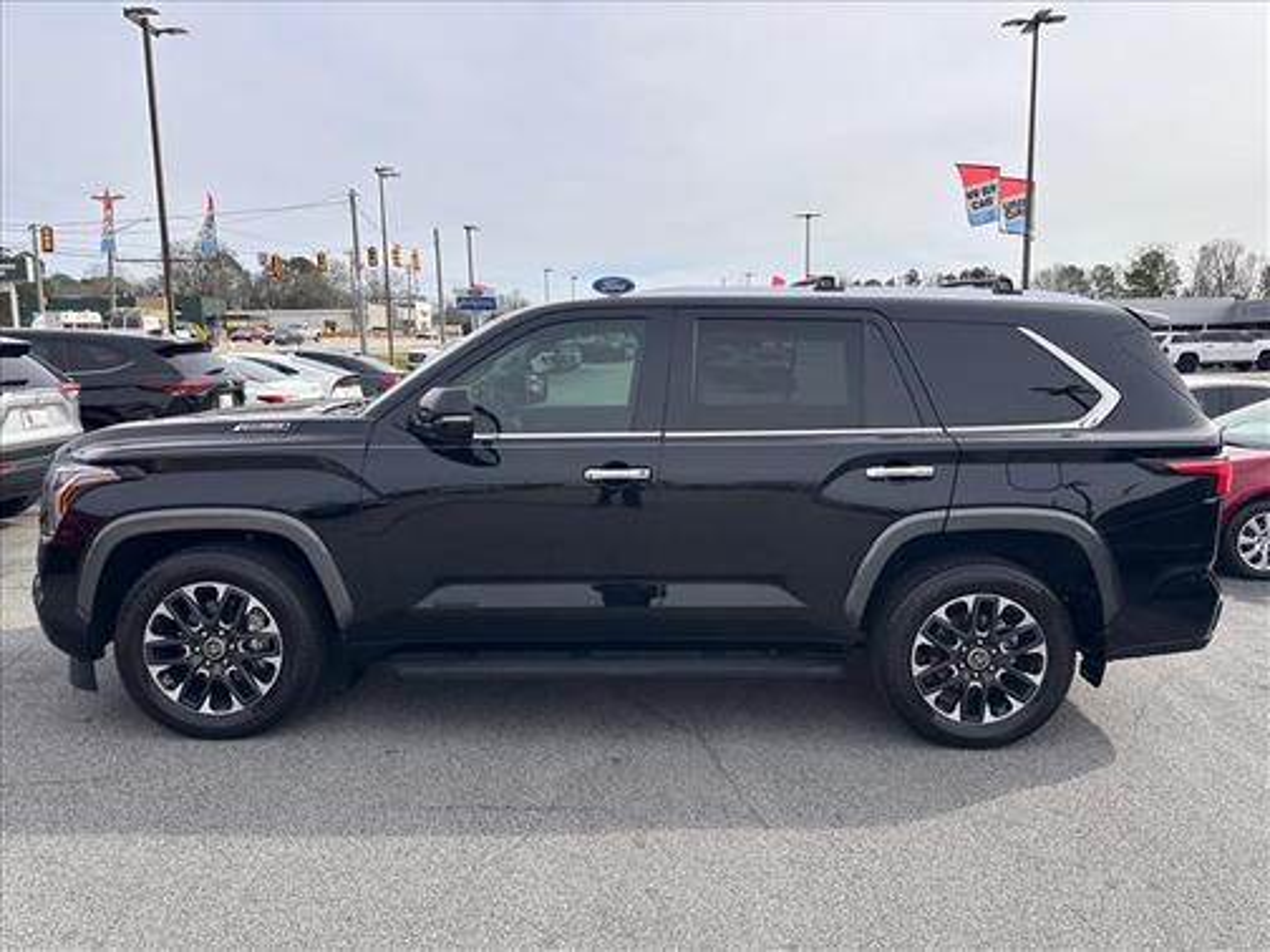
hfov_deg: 71.6
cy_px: 476
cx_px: 635
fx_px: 881
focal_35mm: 24
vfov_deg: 56.8
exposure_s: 1/4545
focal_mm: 6.86
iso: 80
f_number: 1.78
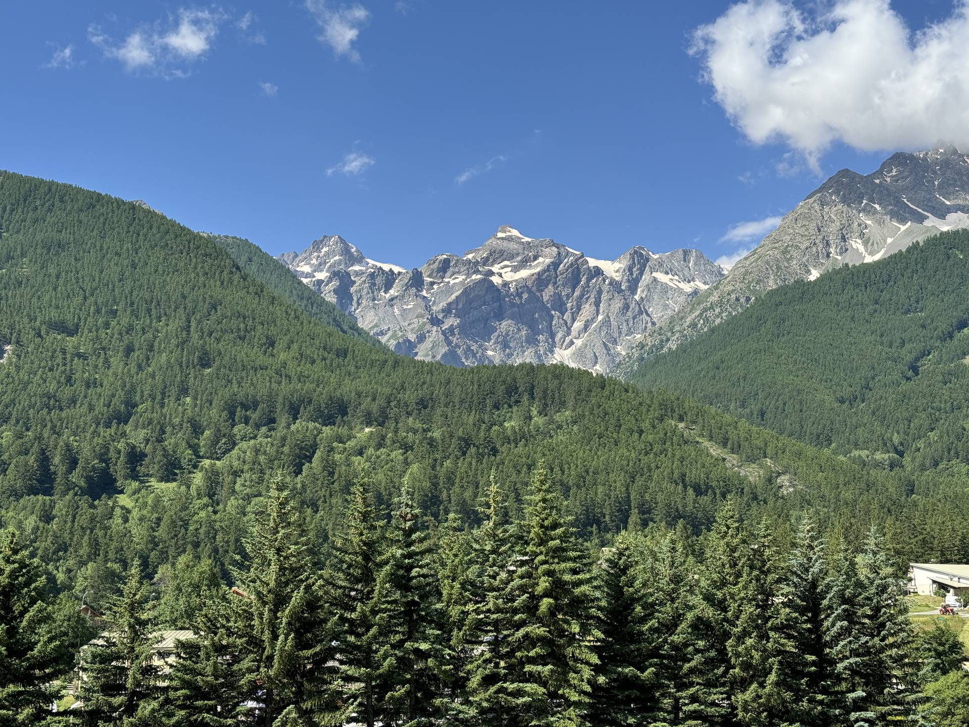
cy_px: 364
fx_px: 1344
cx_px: 484
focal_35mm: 48
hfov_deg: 39.7
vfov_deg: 30.3
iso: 64
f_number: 1.78
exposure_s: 1/2513
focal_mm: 6.76
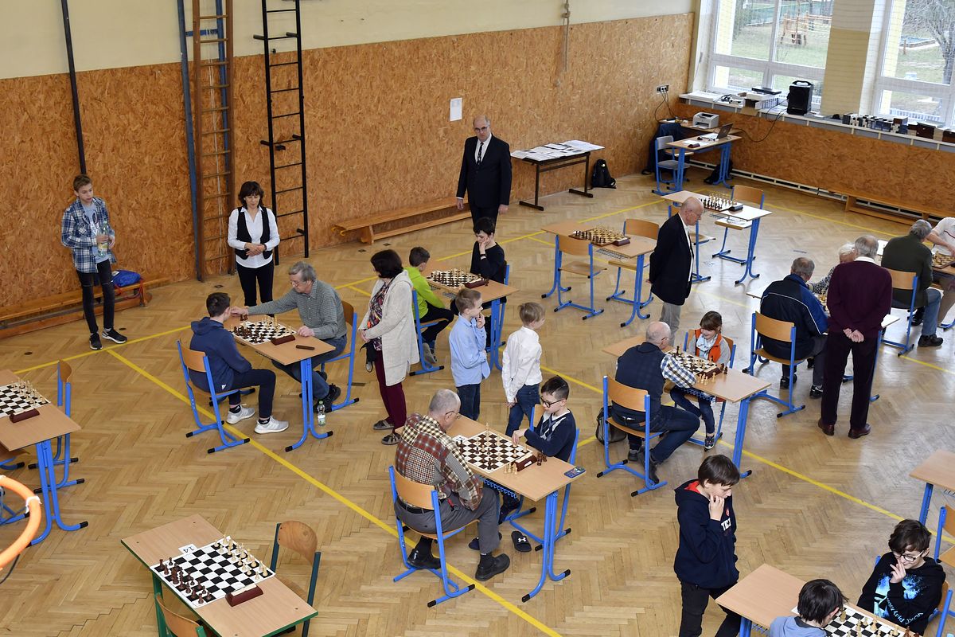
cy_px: 318
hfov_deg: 47.9
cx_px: 478
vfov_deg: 33.0
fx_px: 1074
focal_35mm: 40
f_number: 6.3
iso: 1250
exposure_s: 1/160
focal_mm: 27
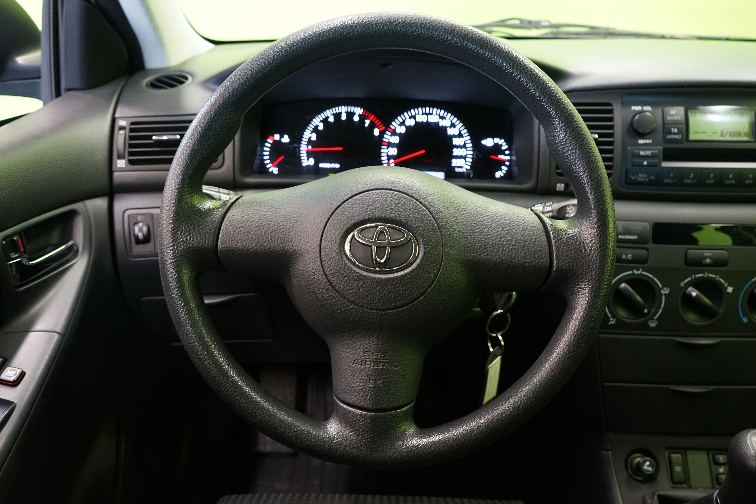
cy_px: 252
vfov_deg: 46.4
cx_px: 378
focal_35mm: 28
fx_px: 588
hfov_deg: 65.5
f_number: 5.6
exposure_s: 1/20
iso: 2500
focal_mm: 28
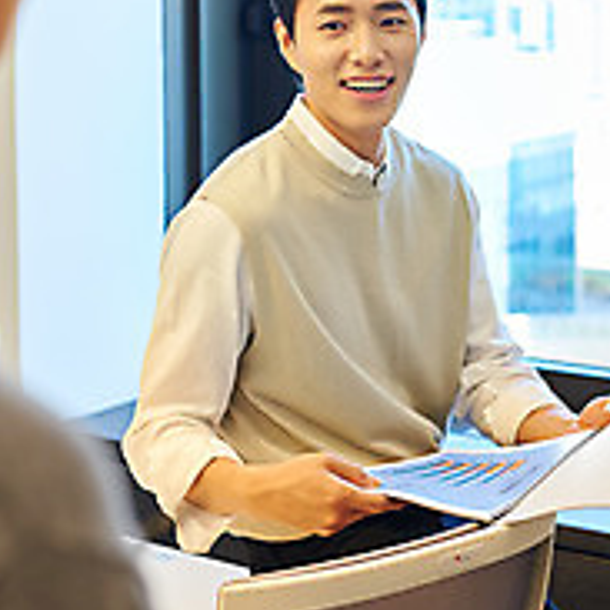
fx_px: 1854
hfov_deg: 18.7
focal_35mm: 93
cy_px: 40
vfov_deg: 18.3
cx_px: 282
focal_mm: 50
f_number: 4
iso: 640
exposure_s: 1/80
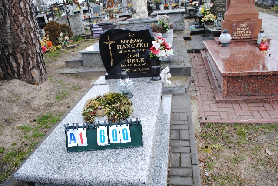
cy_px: 93
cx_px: 139
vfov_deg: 48.0
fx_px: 209
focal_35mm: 27
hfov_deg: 67.3
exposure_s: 1/100
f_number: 5
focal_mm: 18
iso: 200
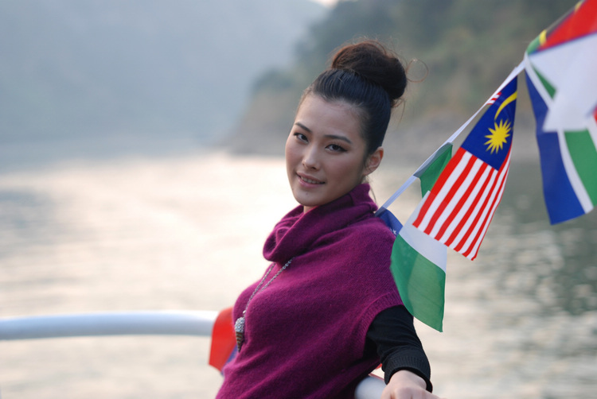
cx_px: 298
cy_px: 200
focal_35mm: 105
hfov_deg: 19.4
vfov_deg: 13.1
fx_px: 1743
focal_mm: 70
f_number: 3.2
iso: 200
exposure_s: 1/160
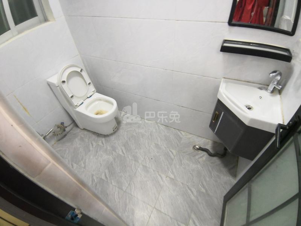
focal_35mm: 17
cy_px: 113
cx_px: 150
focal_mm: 2.26
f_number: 2.2
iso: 400
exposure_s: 1/33.3
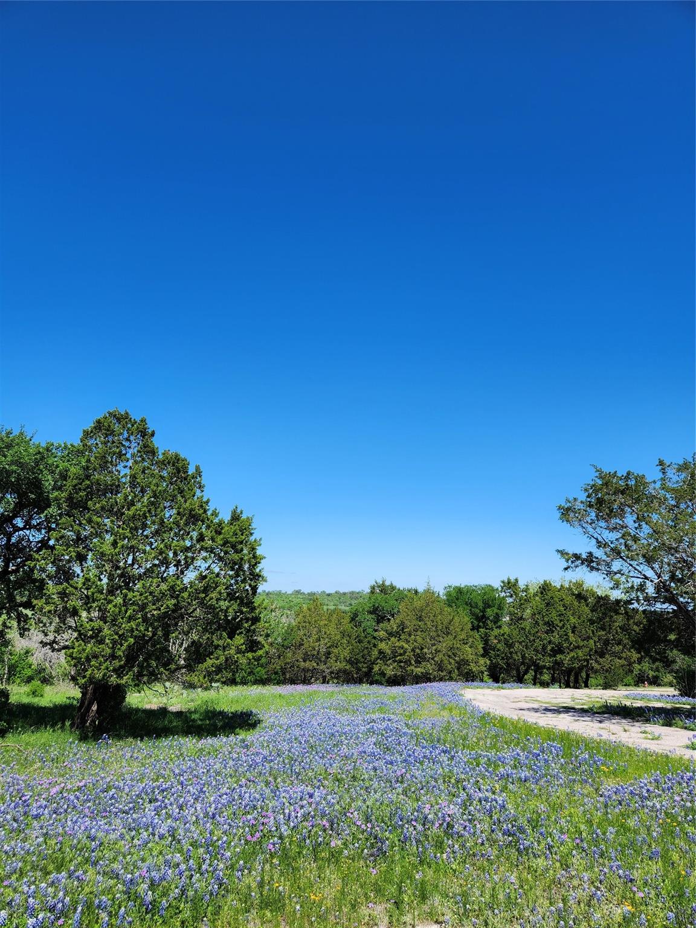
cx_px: 348
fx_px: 617
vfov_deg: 73.9
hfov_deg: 58.9
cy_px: 464
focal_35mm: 23
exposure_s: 1/1461
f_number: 1.8
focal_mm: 5.4
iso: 20
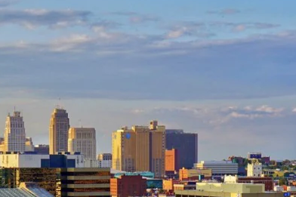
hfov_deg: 15.7
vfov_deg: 10.5
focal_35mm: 129
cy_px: 195
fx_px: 1063
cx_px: 42
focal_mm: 33
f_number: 9
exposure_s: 1/80
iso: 100
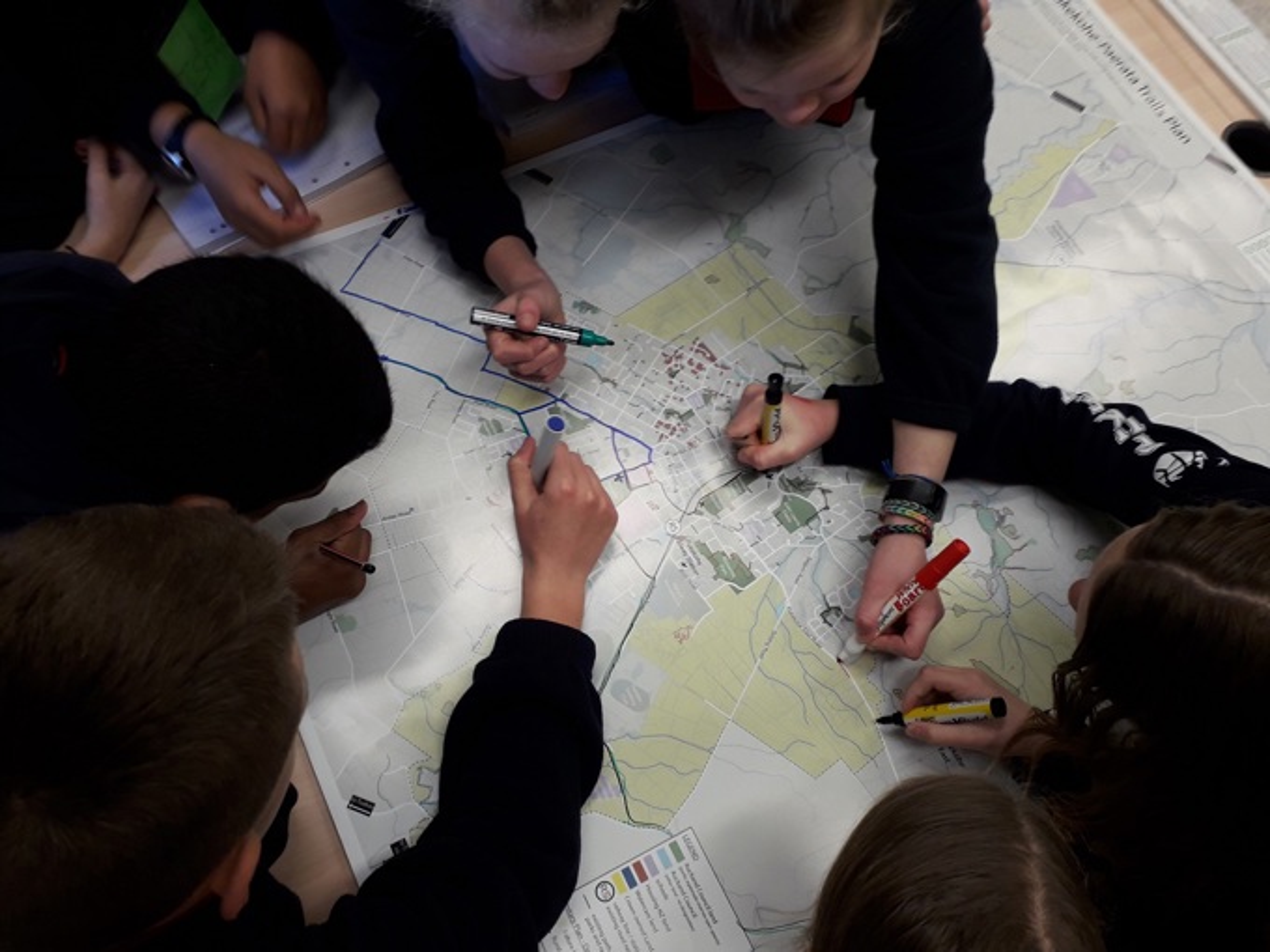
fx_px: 991
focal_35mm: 27
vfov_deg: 51.4
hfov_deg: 65.3
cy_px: 476
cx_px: 635
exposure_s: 1/50
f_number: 1.9
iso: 50
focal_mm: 3.6
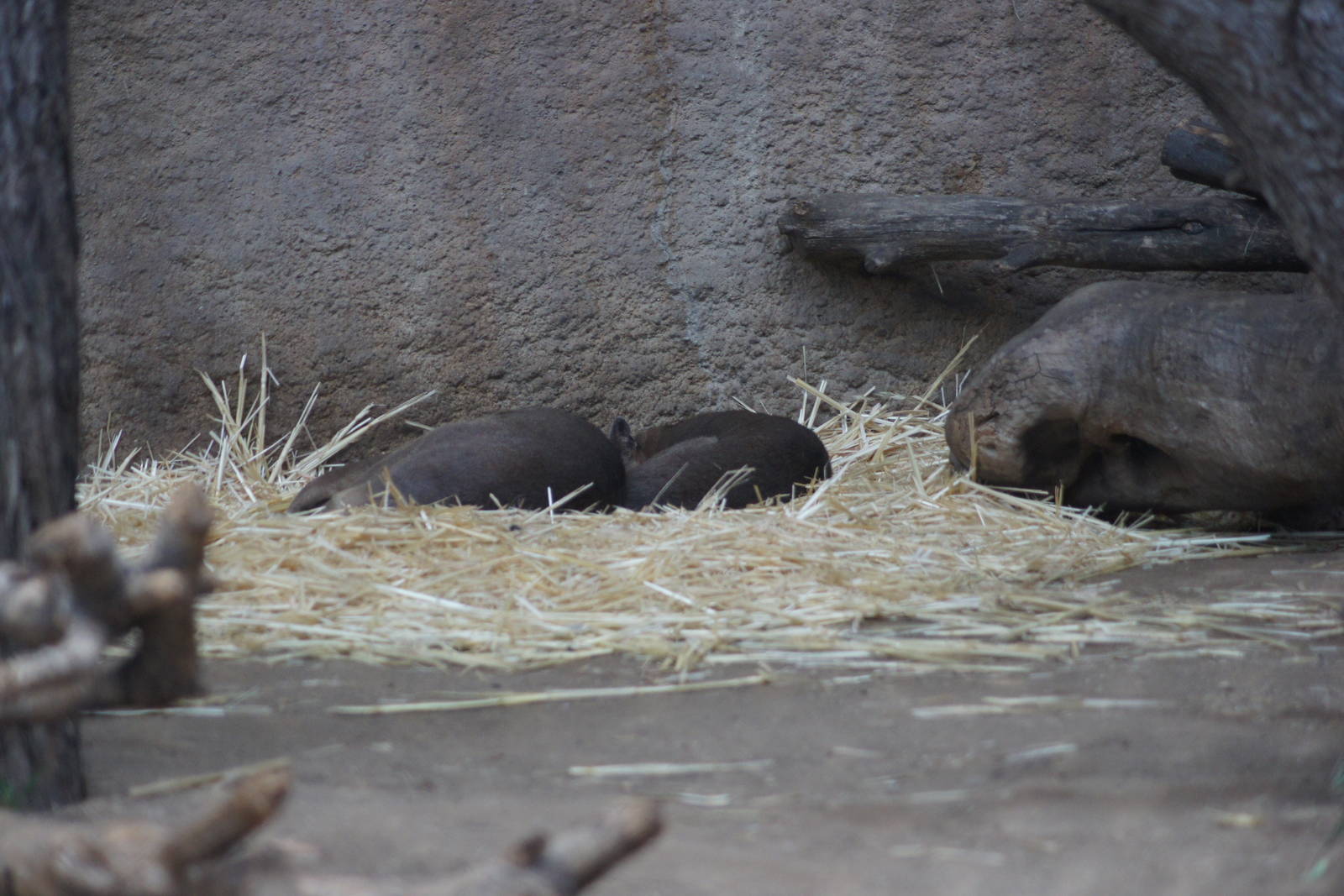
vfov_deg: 8.7
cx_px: 672
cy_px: 448
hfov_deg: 13.0
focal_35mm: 158
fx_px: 5880
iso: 800
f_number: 4.5
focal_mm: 105
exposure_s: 1/320
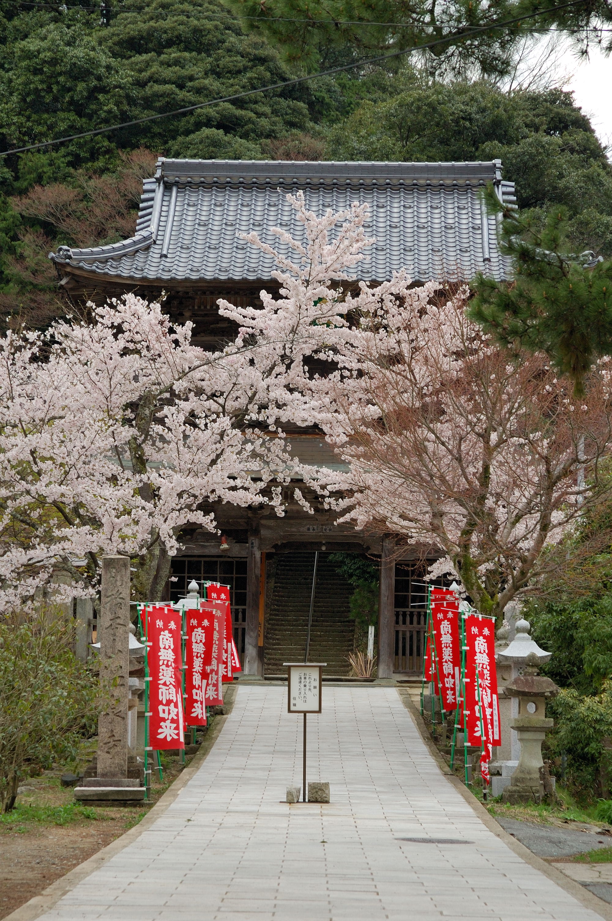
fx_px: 2682
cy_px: 460
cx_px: 306
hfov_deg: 13.0
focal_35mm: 105
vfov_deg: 19.5
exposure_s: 1/160
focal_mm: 70
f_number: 6.3
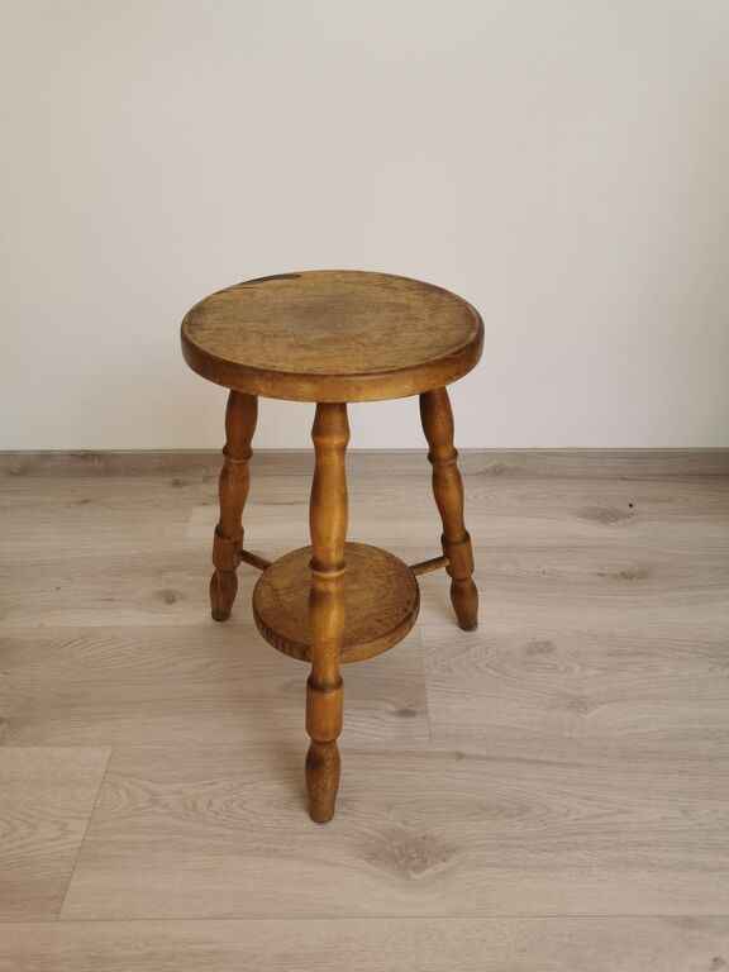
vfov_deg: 65.3
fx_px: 758
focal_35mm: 27
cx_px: 364
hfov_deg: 51.4
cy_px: 486
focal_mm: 5.58
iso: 50
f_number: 1.8
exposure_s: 1/154
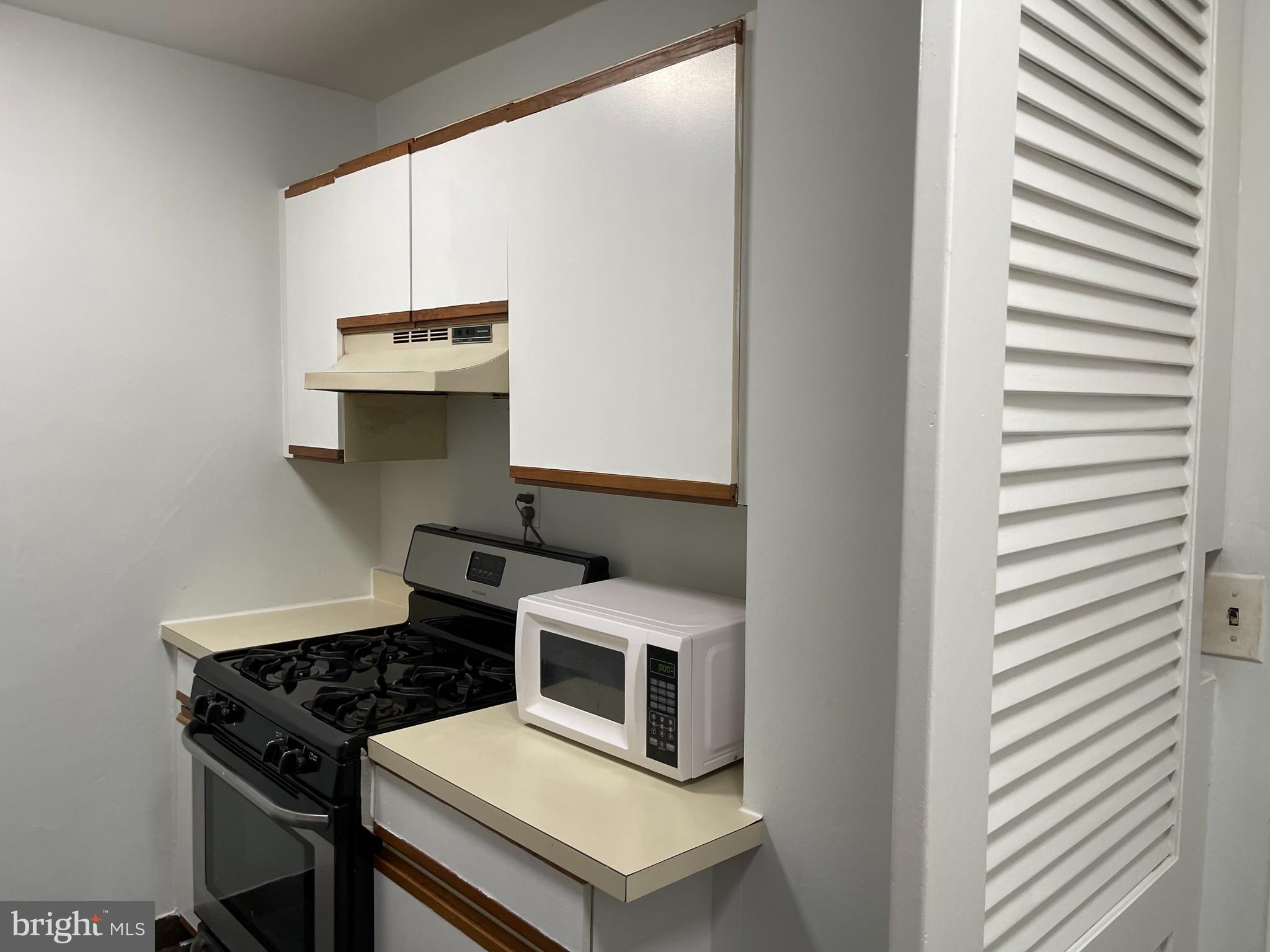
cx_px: 635
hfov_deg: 67.3
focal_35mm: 26
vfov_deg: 53.1
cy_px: 476
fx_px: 954
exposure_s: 1/120
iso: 125
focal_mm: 5.1
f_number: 1.6
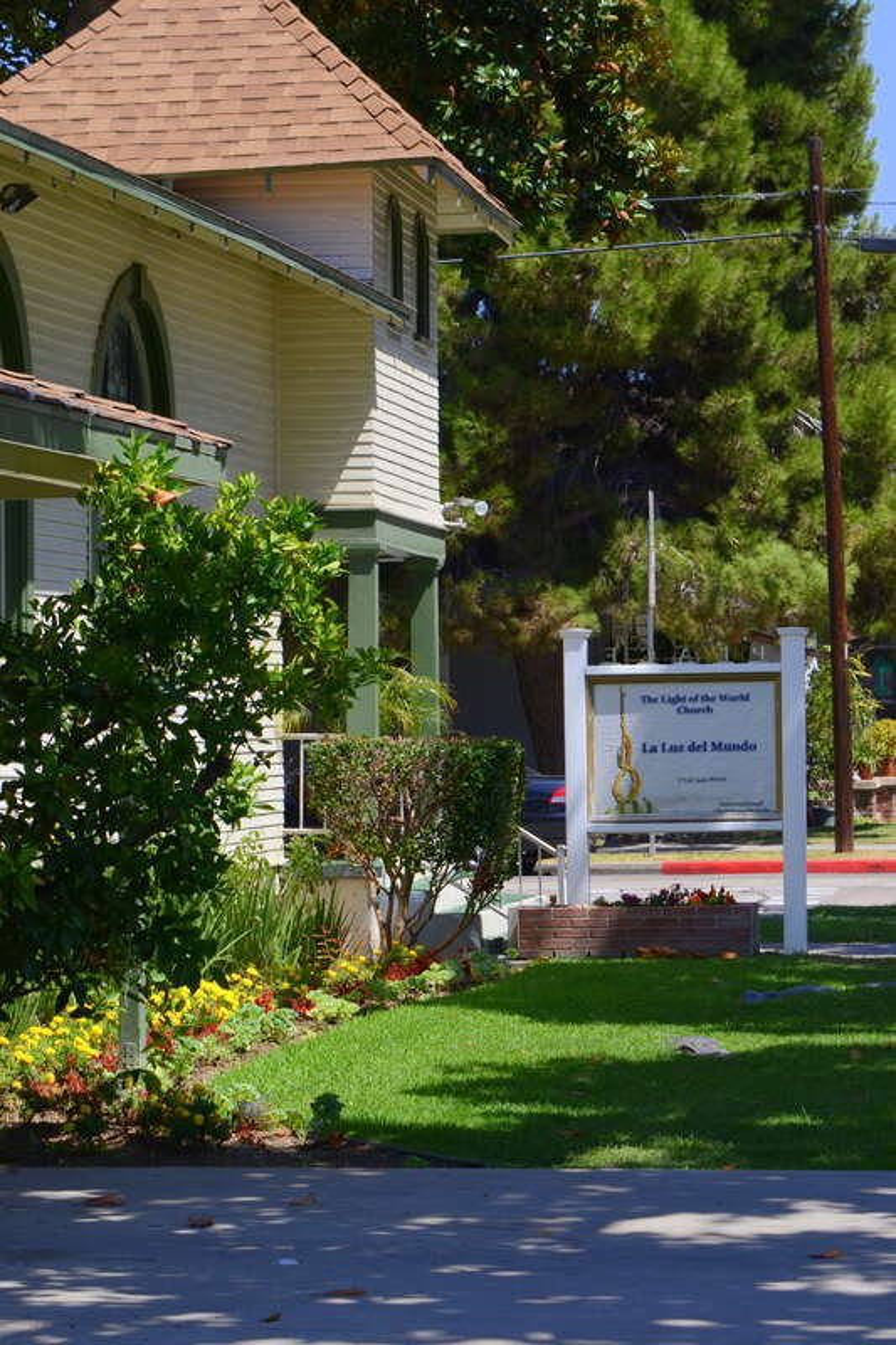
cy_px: 672
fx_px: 4762
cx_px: 448
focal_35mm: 128
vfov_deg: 16.1
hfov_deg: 10.7
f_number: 9
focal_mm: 85
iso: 200
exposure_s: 1/320
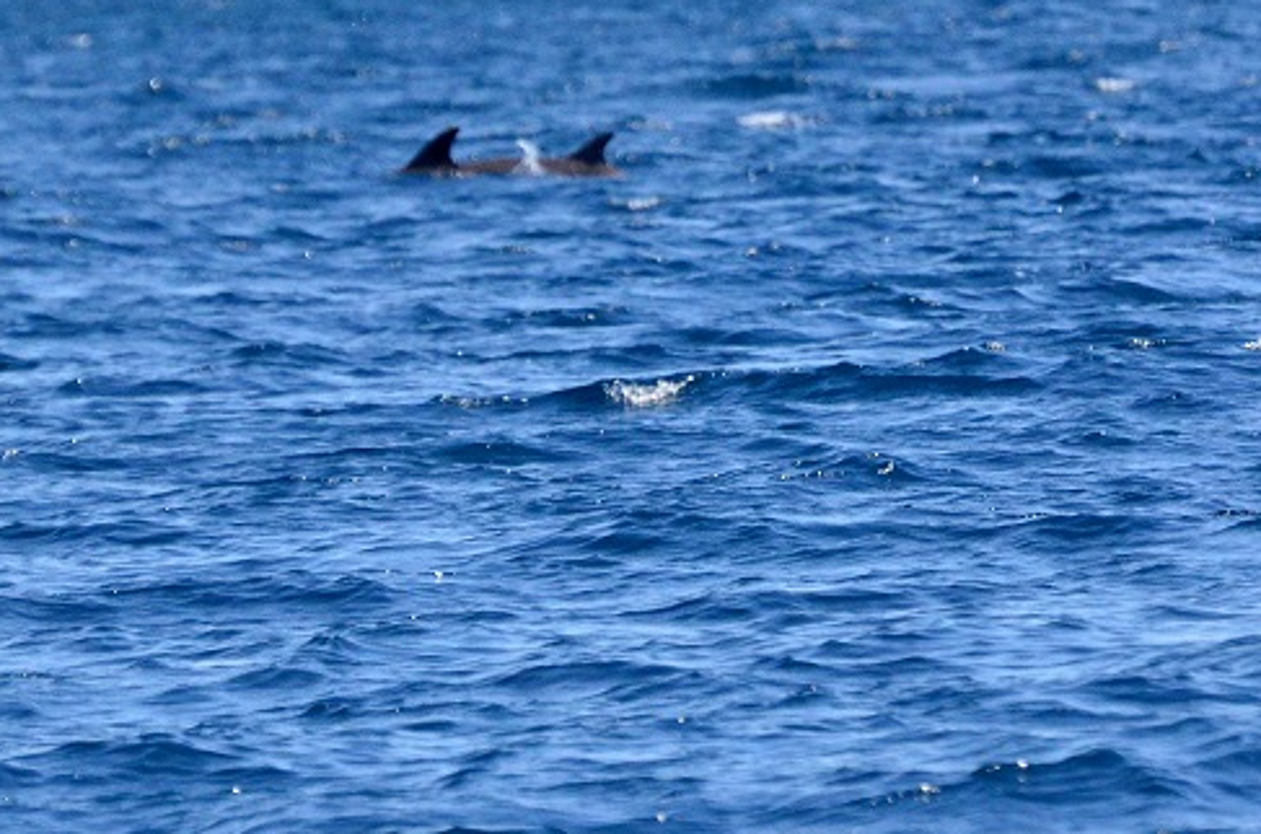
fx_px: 25818
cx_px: 742
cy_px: 185
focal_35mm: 739
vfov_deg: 1.8
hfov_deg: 2.8
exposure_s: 1/8000
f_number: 5.6
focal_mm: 240
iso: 2000
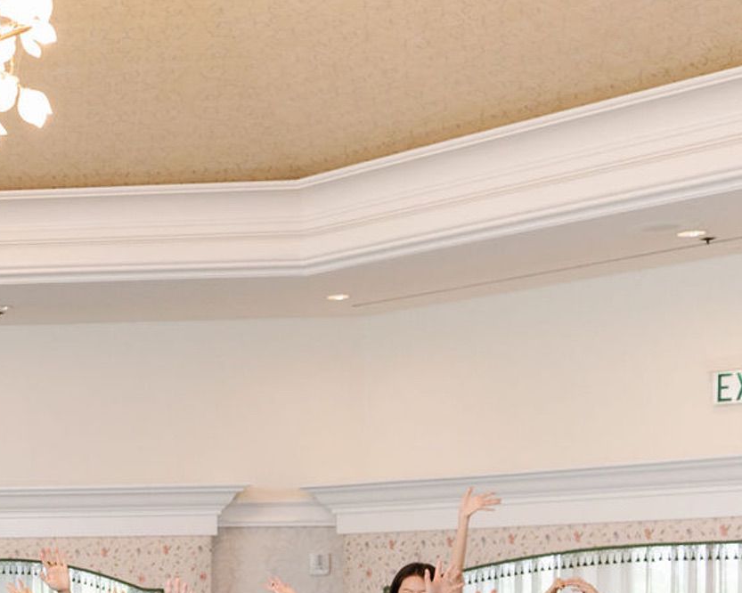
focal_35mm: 71
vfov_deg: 20.3
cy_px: 689
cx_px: -202
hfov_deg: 23.8
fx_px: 1559
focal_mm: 21
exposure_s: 1/250
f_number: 2.8
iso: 800
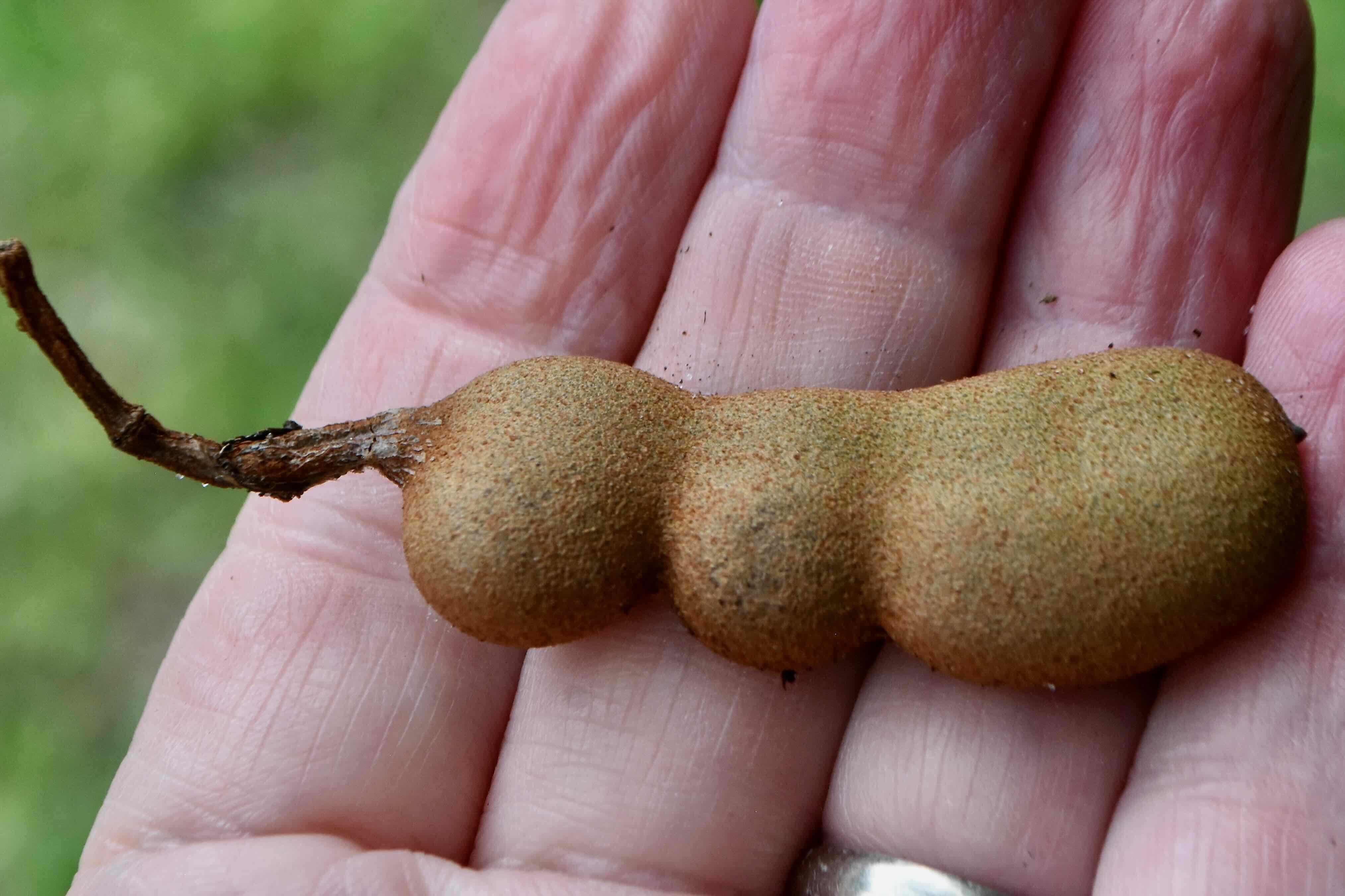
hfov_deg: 24.6
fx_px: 3082
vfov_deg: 16.6
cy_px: 448
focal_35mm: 82
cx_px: 672
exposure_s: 1/320
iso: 1250
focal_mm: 55
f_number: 9
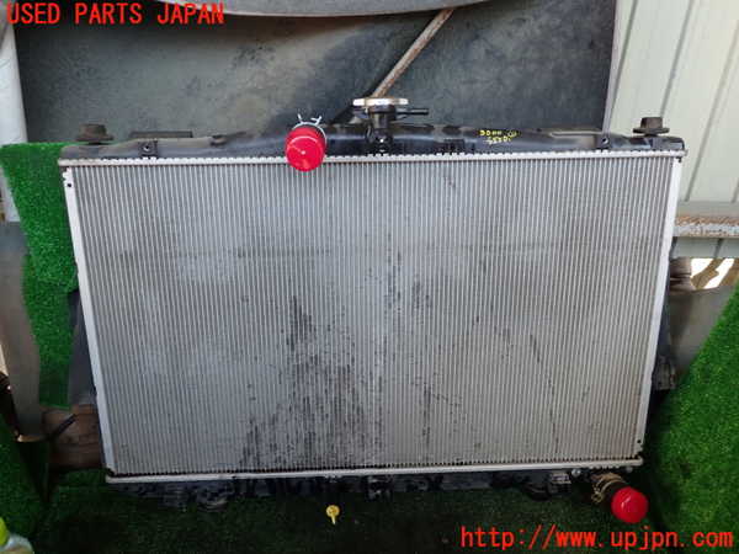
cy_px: 277
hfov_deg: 60.0
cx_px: 370
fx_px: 640
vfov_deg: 46.8
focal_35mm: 30
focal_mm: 5.4
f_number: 2.3
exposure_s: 1/60
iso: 100
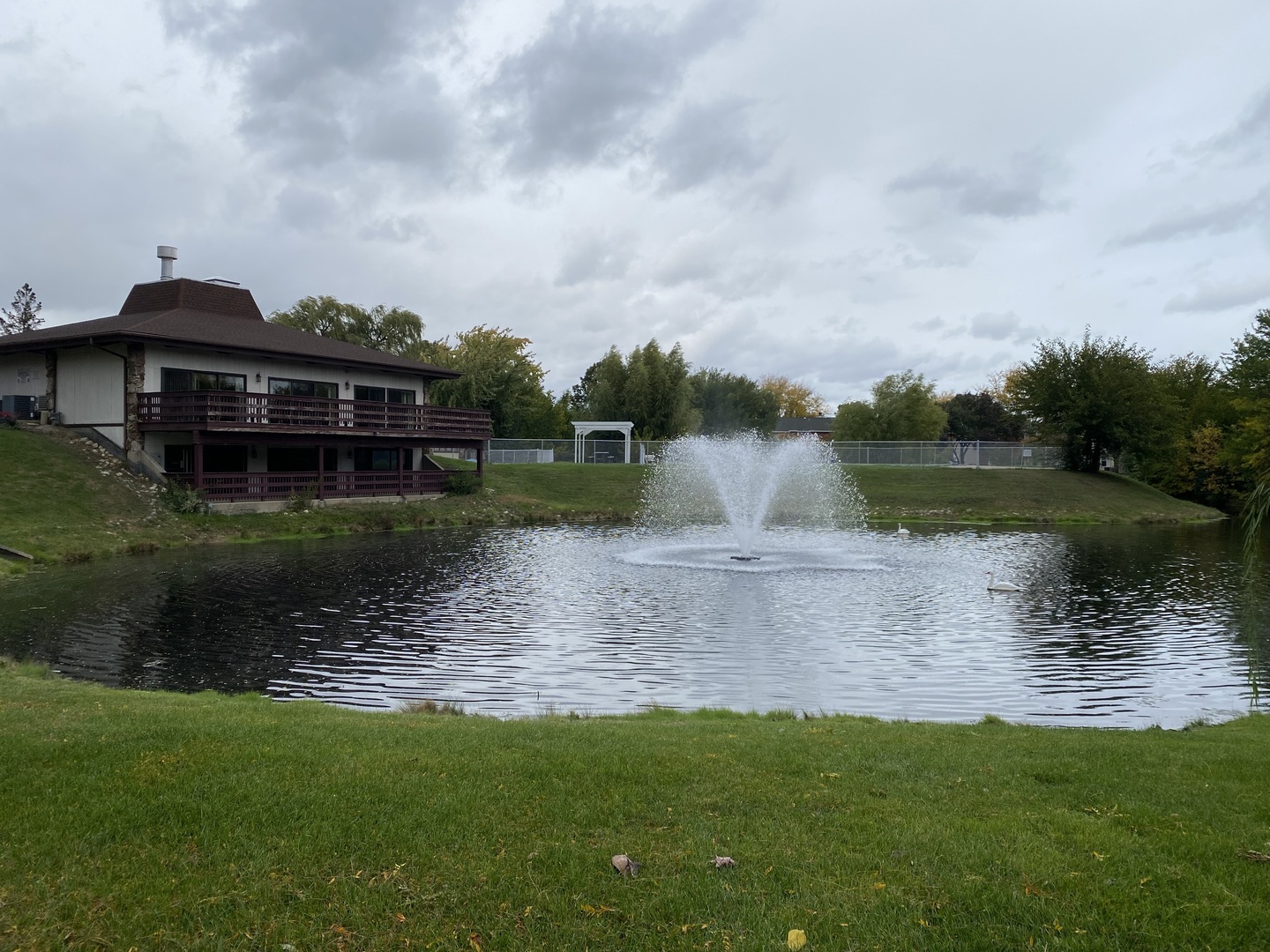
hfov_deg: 67.3
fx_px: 954
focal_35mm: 26
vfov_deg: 53.1
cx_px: 635
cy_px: 476
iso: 32
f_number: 1.8
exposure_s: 1/1346
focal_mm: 4.25
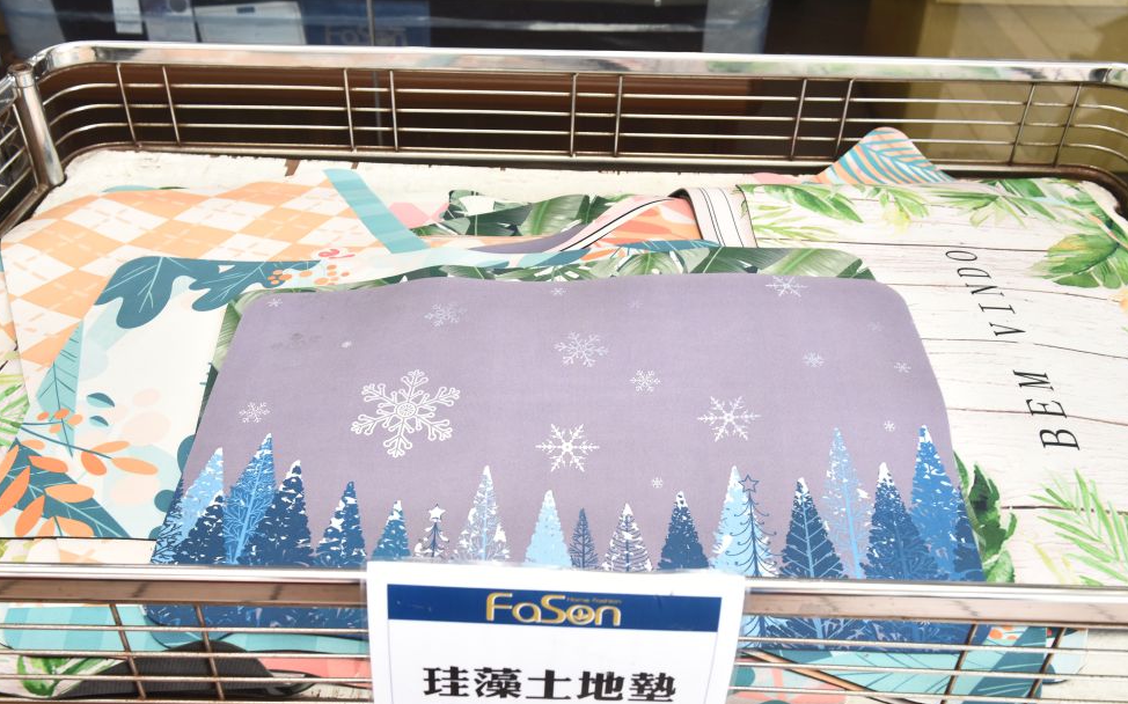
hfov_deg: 52.7
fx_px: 1137
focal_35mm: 37
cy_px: 424
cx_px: 533
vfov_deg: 34.3
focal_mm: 32
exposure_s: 1/60
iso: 1400
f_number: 8
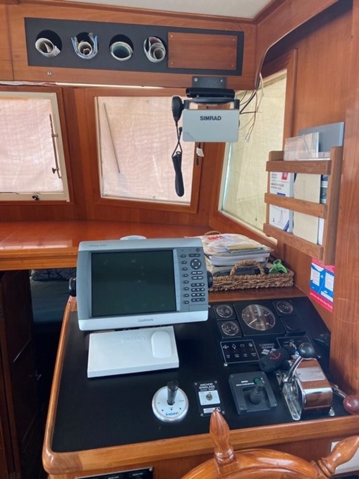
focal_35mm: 26
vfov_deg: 67.3
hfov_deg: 53.1
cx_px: 180
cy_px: 240
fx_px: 360
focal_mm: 4.25
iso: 125
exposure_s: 1/121
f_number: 1.8
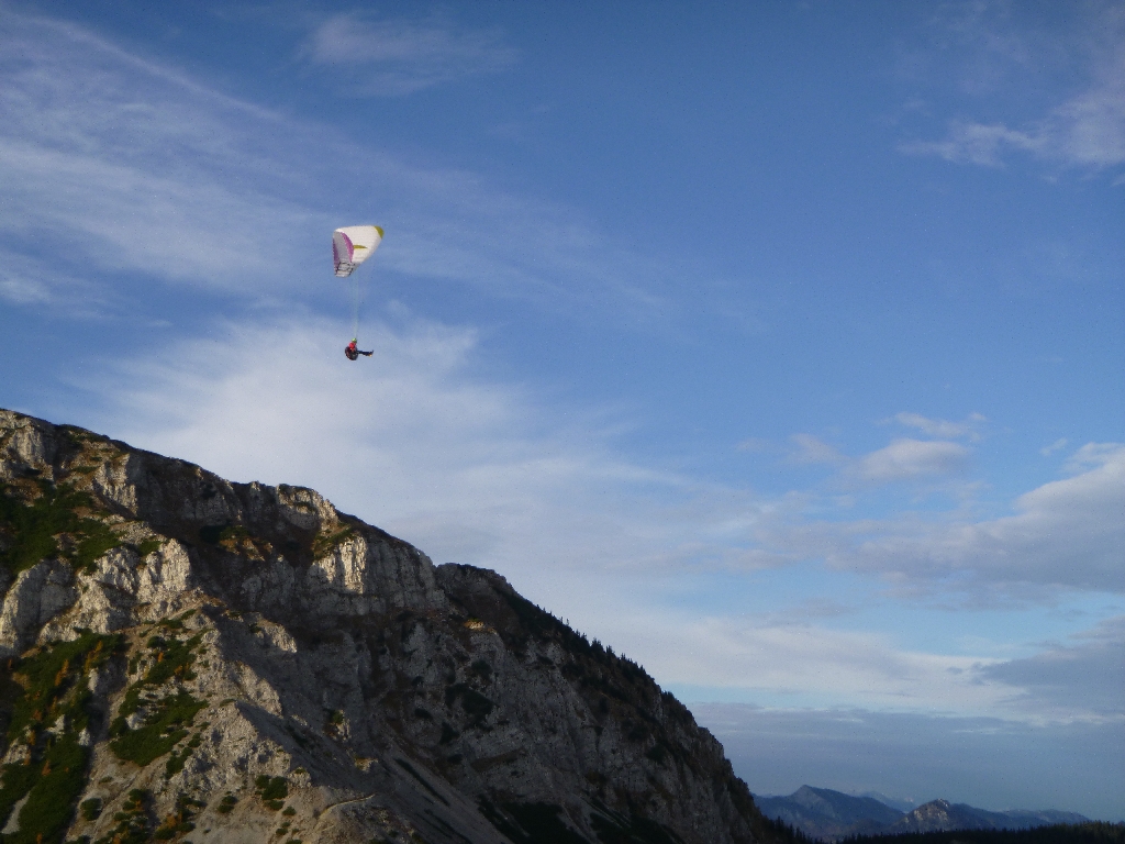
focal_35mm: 54
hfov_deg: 35.5
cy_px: 422
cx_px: 562
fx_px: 1755
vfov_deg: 27.0
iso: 100
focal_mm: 9.7
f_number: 5
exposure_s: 1/400
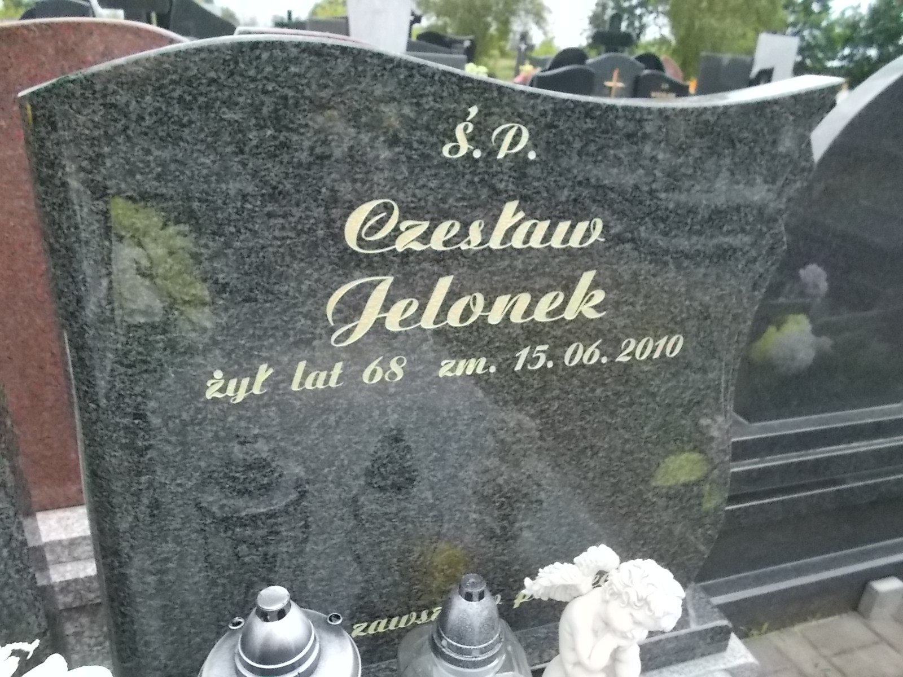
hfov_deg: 67.3
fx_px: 678
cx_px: 452
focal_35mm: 26
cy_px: 338
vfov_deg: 53.1
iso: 400
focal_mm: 4.6
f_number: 8
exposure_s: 1/160
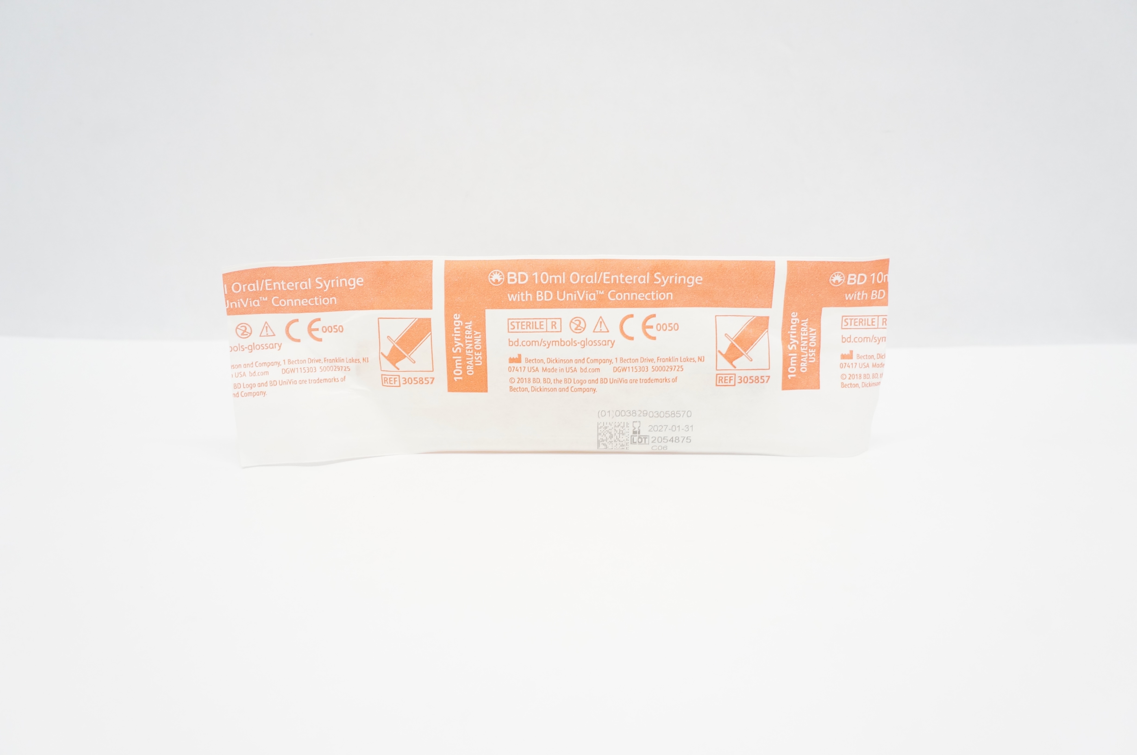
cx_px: 568
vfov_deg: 47.8
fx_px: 852
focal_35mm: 27
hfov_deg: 67.4
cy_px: 378
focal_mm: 18
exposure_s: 1/60
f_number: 6.3
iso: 800
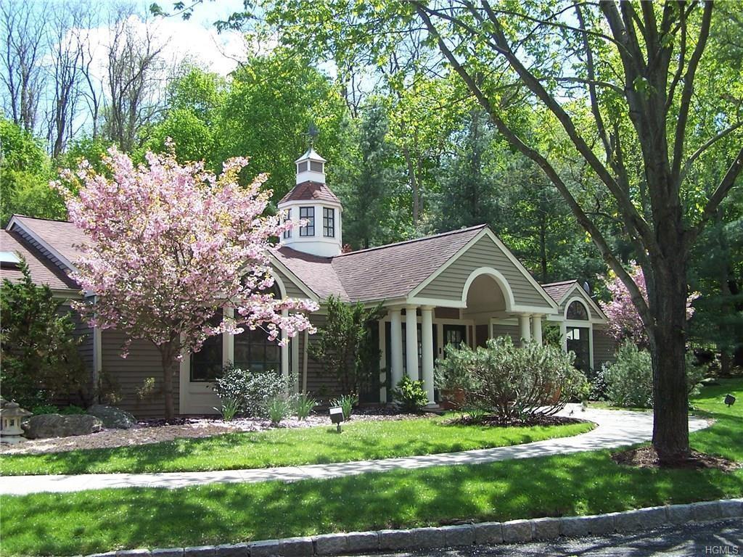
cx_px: 372
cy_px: 278
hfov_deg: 49.0
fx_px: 816
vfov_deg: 37.7
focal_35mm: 38
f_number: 2.8
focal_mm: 6.3
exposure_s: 1/350
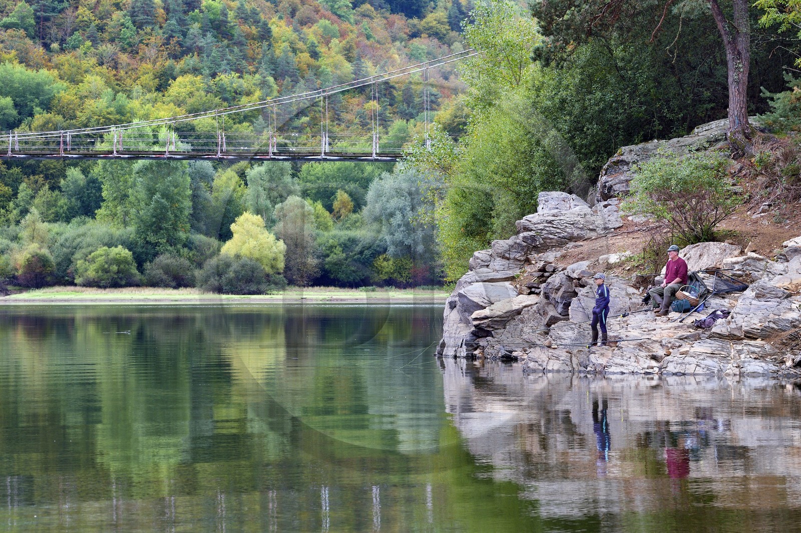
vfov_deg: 10.5
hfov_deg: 15.8
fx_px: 2890
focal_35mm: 130
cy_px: 266
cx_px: 400
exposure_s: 1/250
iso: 800
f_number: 9
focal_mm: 130
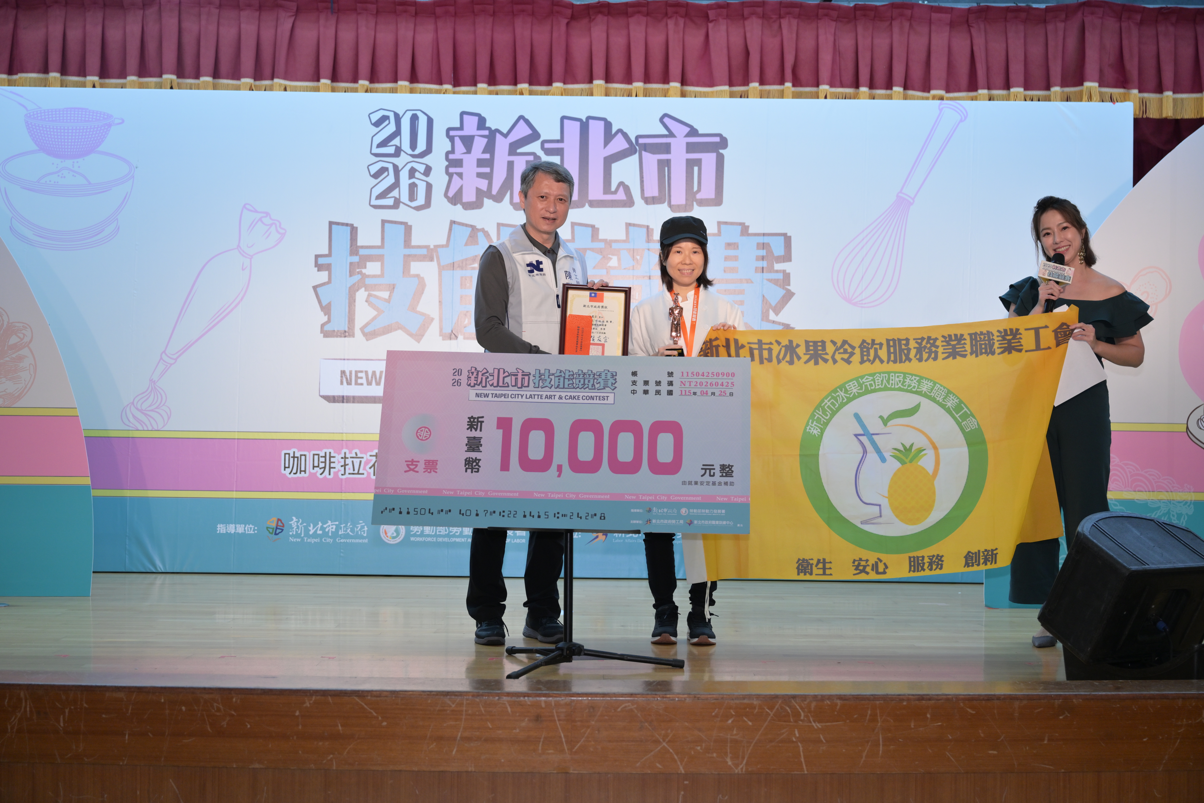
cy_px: 402
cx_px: 602
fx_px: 1639
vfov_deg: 27.5
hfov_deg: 40.3
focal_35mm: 49
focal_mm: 49
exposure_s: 1/250
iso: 640
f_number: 4
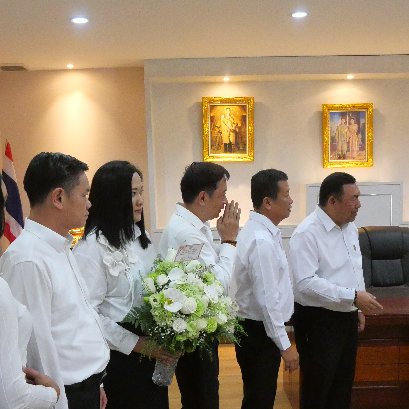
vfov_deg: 39.6
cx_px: 225
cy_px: 272
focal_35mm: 42
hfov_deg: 40.0
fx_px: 561
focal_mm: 12
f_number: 5
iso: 6400
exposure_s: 1/200
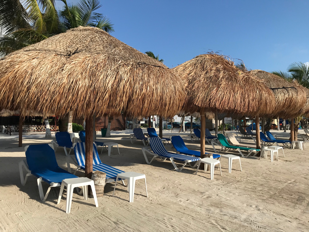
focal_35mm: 28
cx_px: 154
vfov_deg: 49.7
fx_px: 250
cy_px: 116
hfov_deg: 63.4
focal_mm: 3.99
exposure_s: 1/2519
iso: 20
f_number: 1.8
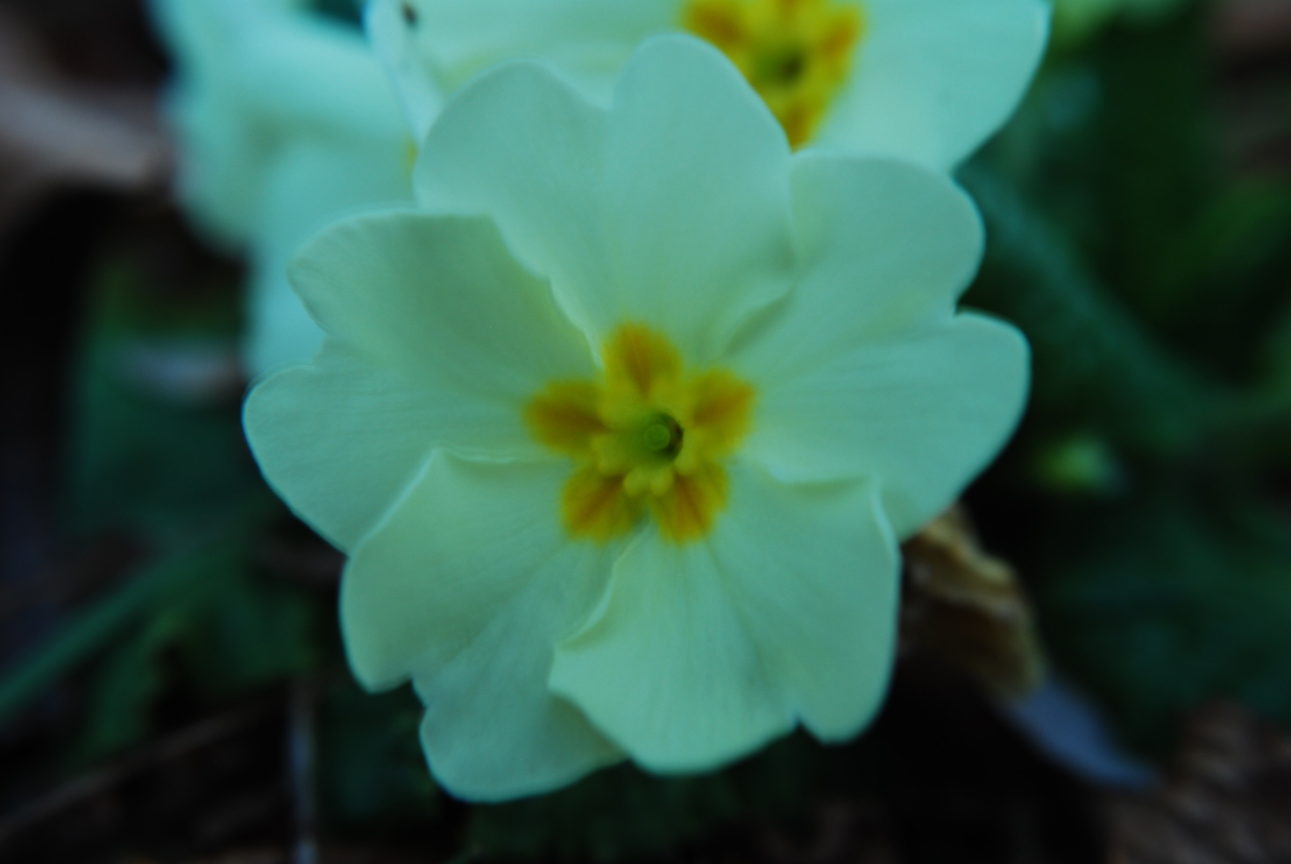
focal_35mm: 39
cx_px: 646
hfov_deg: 49.5
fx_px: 1400
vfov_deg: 34.3
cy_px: 432
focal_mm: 26
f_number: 9
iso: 100
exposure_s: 1/3
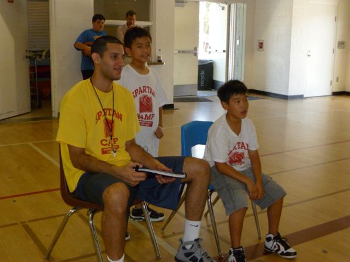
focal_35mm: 45
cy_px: 131
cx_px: 174
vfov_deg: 32.2
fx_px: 455
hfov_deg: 42.1
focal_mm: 7.9
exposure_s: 1/125
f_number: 3.8
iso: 400
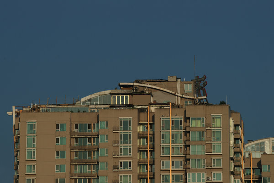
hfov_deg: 6.9
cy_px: 92
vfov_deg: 4.6
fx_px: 2283
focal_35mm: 300
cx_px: 137
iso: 100
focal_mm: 300
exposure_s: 1/500
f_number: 9
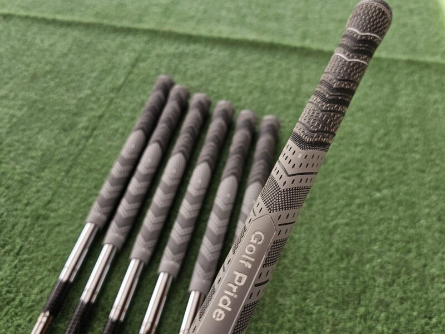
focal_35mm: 23
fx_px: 296
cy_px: 167
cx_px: 222
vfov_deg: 58.9
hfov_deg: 73.9
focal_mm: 6.3
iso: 25
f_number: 1.7
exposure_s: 1/100
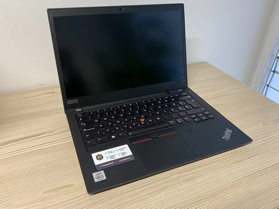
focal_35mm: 28
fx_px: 226
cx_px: 136
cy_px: 100
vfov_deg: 49.7
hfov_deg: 63.4
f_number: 1.8
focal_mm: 4.25
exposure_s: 1/50
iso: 100
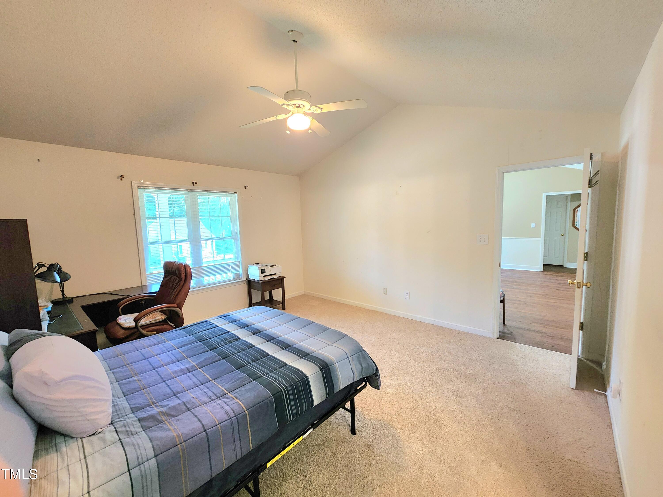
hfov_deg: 106.2
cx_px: 332
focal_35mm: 13
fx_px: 249
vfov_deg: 89.9
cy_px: 248
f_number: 2.2
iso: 320
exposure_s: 1/40
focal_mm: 2.2
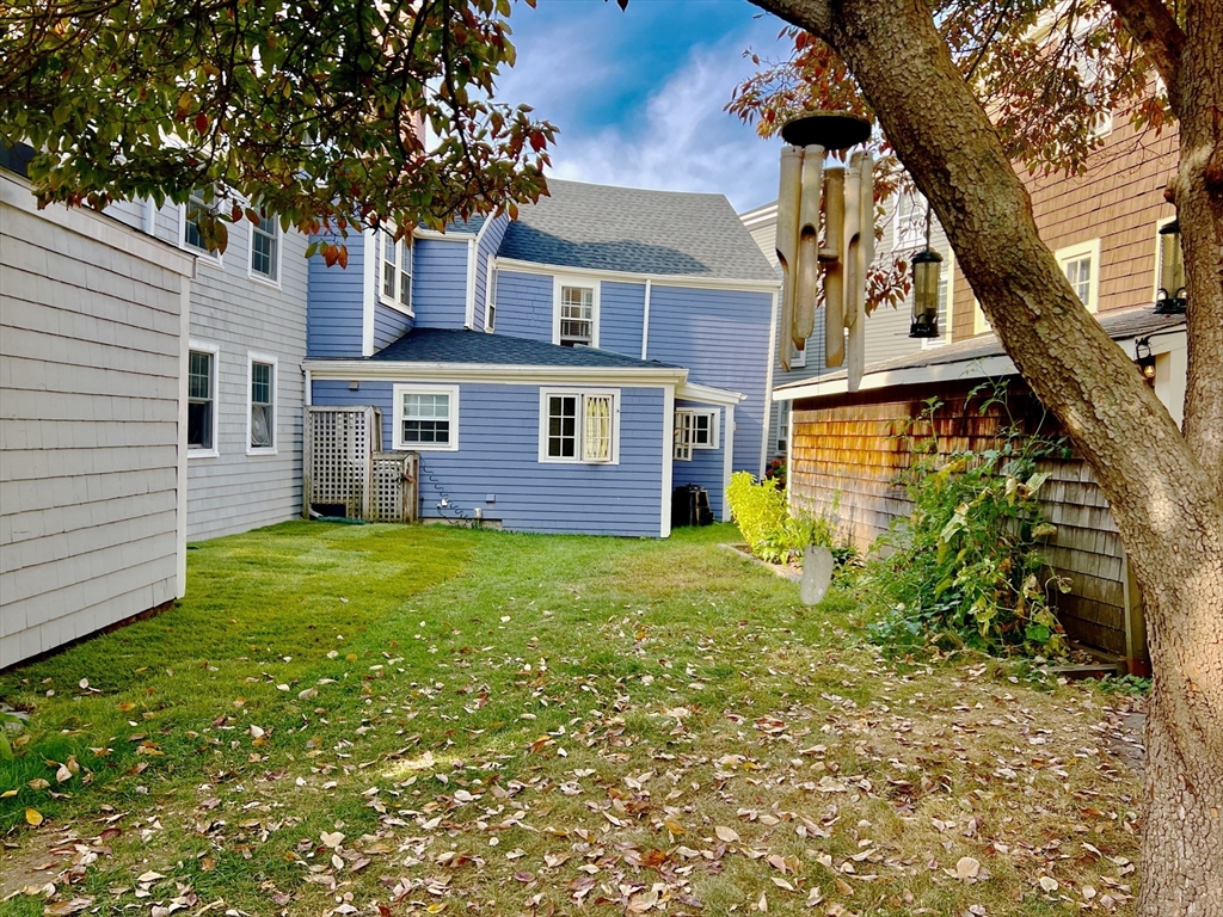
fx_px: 919
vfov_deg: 53.1
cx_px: 612
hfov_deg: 67.3
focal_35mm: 26
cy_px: 458
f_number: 1.5
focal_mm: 5.7
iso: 50
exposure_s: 1/597
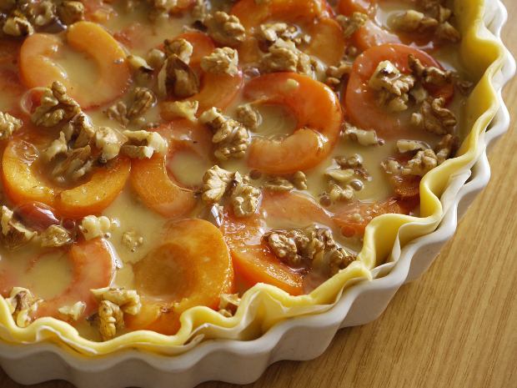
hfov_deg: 21.8
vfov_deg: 16.4
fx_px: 1344
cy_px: 194
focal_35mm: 90
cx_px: 258
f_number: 5.6
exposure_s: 1/60
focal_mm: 45
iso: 320
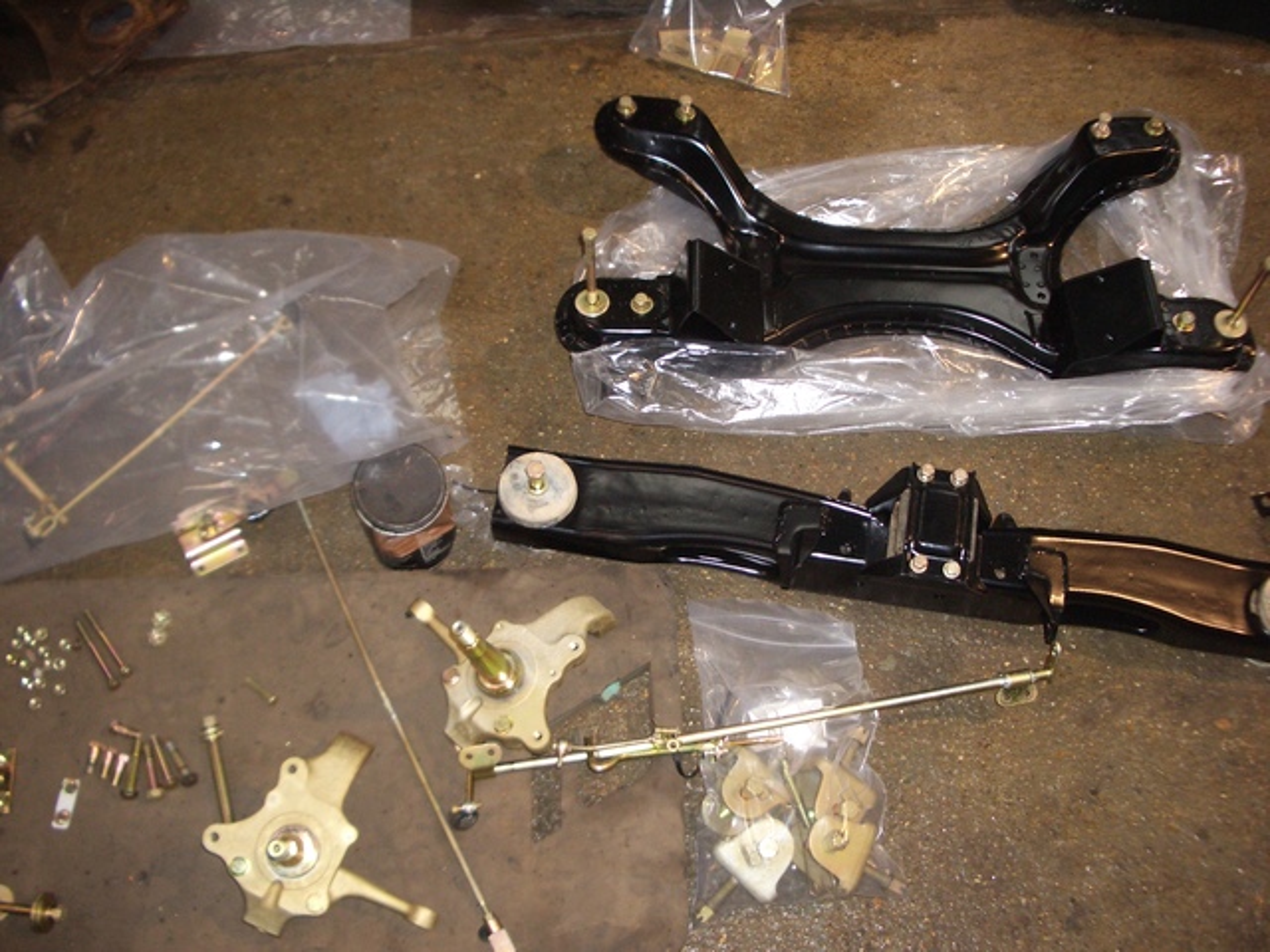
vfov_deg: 40.7
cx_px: 635
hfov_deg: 52.6
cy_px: 476
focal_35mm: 35
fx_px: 1284
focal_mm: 5.8
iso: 200
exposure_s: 1/60
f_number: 2.6
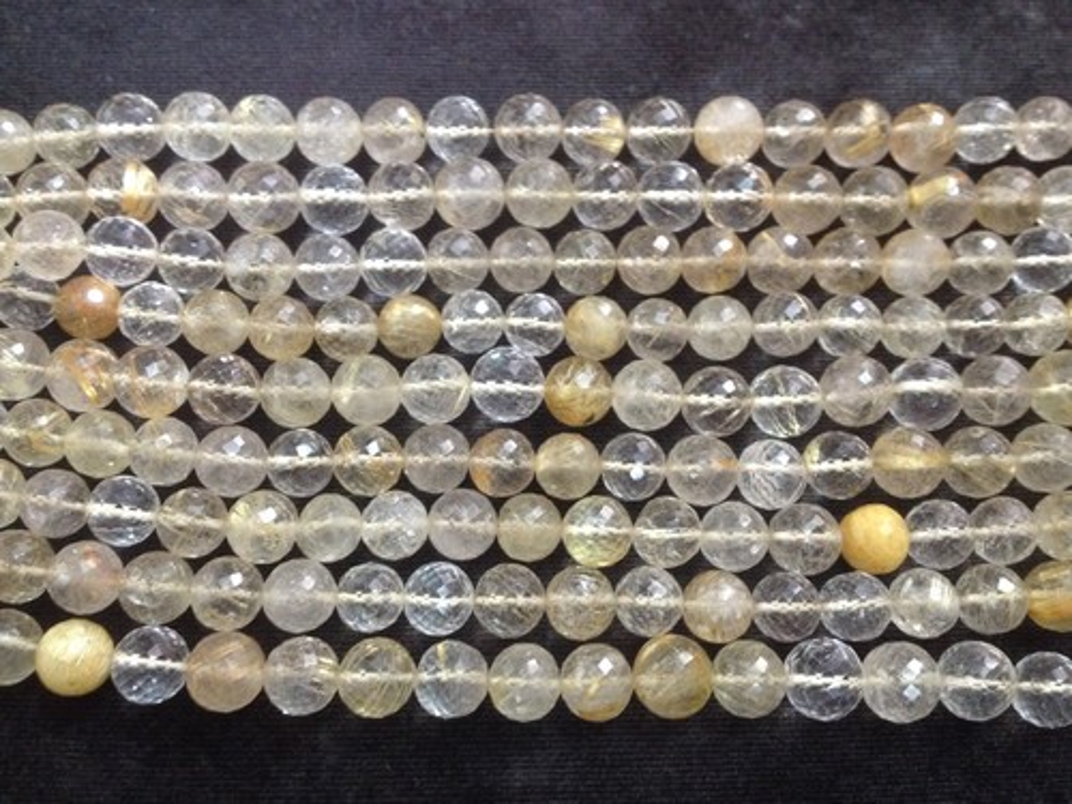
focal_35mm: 35
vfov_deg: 40.7
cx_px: 536
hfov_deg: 52.6
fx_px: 1084
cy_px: 402
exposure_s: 1/20
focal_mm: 4.28
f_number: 2.4
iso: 320
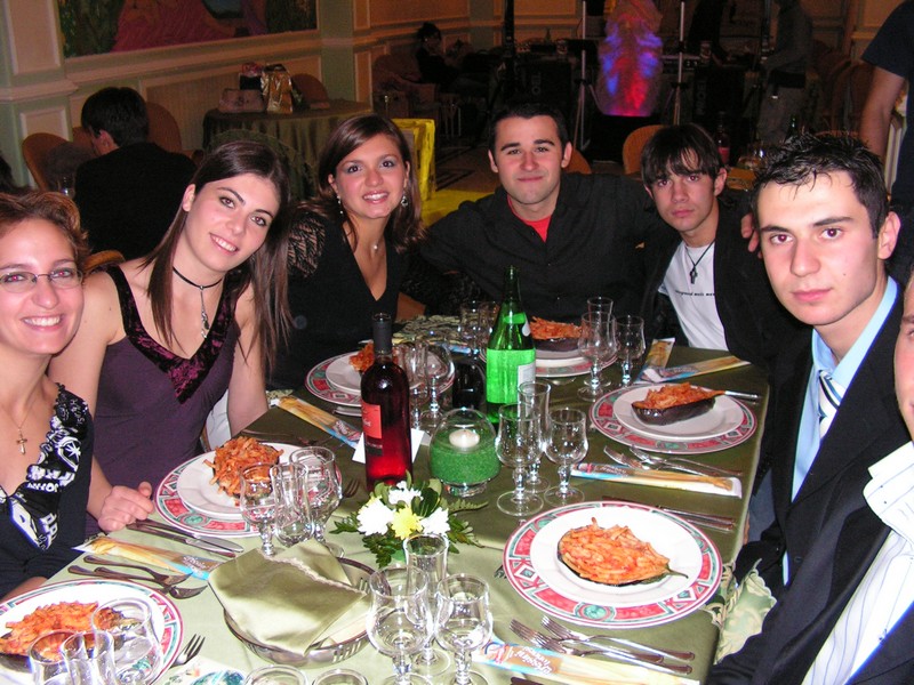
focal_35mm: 36
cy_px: 342
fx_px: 951
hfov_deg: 51.4
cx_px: 457
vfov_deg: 39.7
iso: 200
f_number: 3.2
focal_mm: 6
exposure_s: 1/40
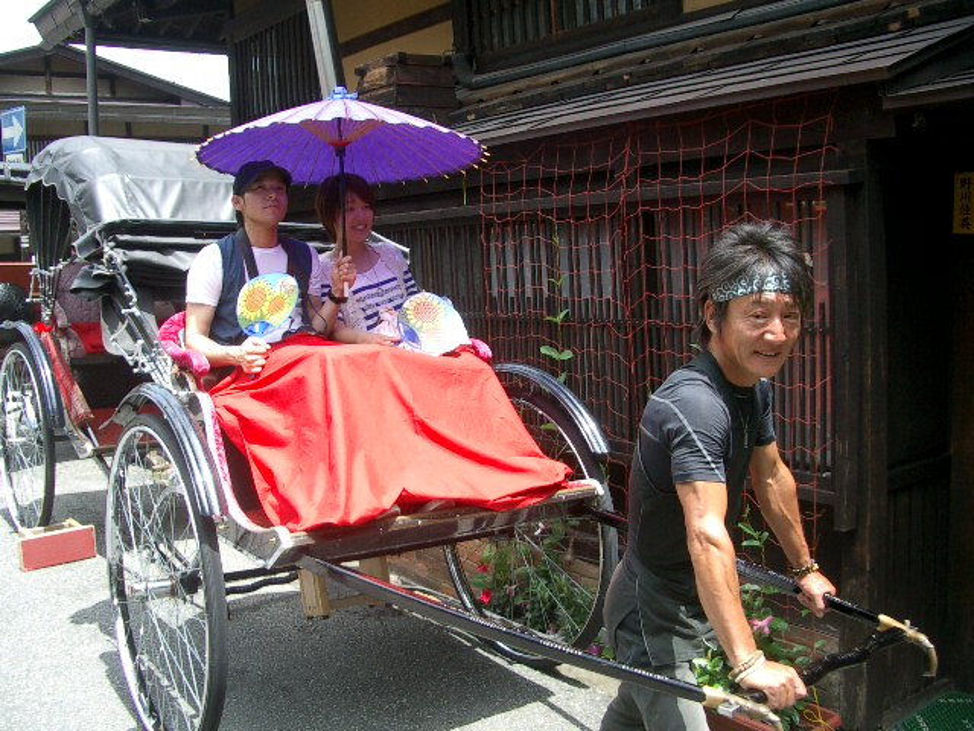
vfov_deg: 40.7
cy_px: 366
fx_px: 985
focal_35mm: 35
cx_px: 487
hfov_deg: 52.6
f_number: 2.6
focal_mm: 5.8
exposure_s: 1/400
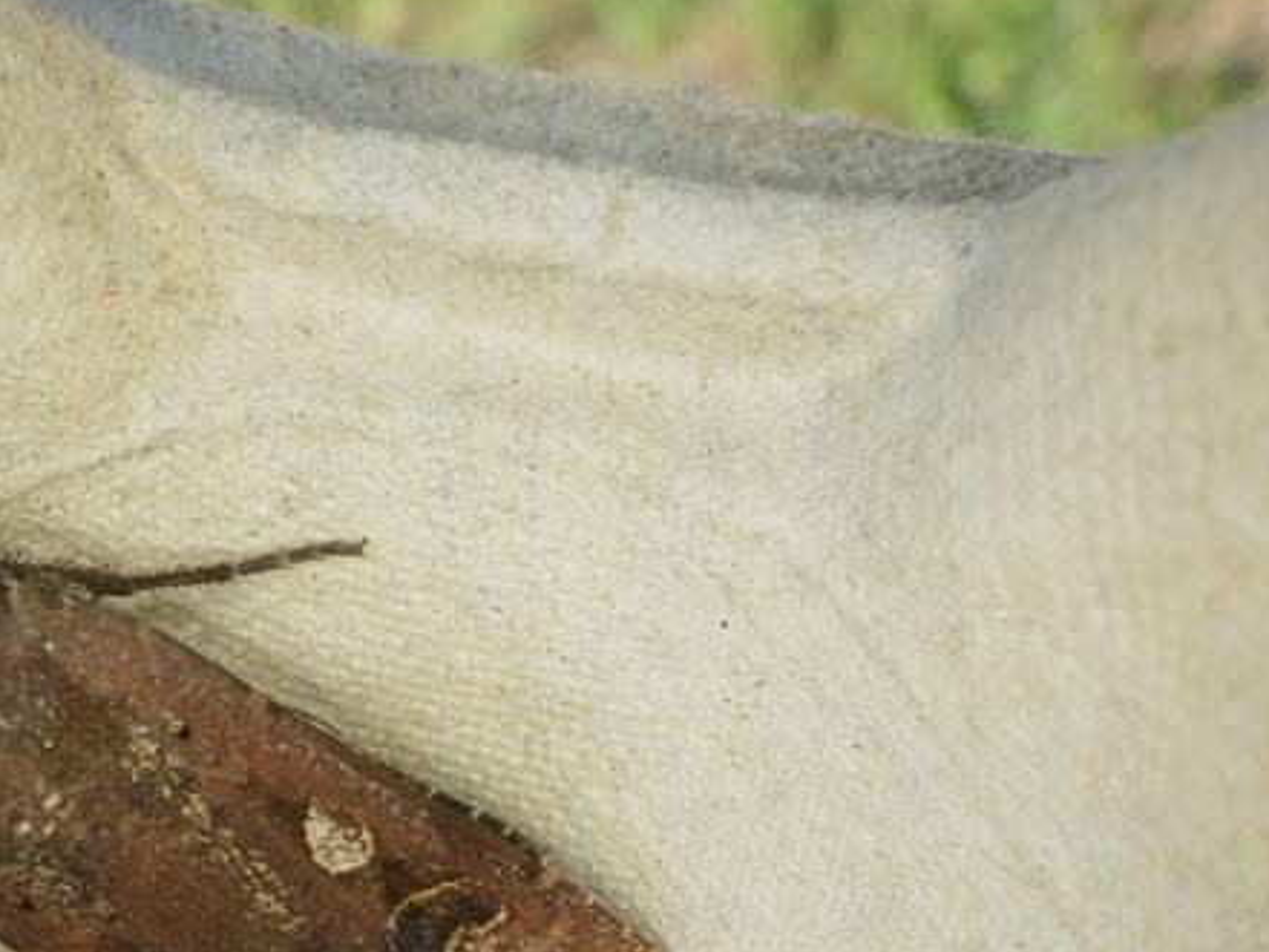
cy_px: 774
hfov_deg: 31.2
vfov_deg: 23.6
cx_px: 351
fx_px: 2237
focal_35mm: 61
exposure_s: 1/500
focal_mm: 6.1
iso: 250
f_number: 4.6
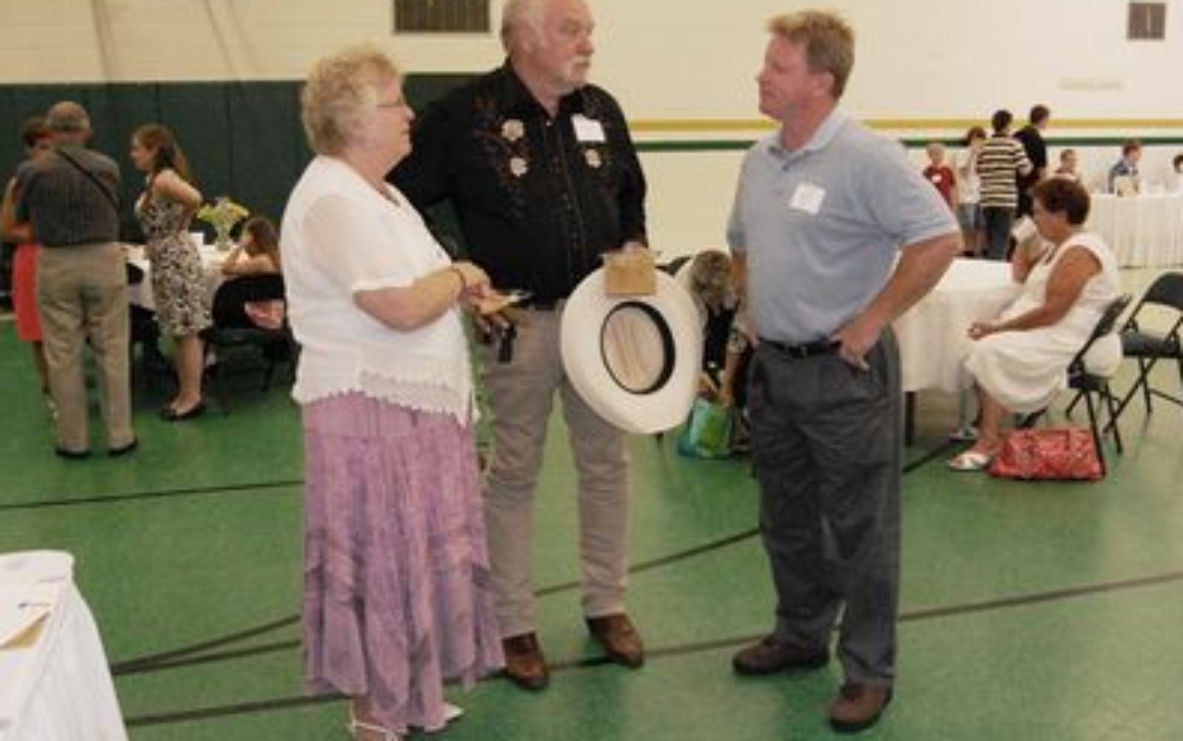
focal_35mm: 37
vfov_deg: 34.5
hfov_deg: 52.7
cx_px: 592
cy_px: 356
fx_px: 1194
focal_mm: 24
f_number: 5.6
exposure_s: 1/60
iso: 1600
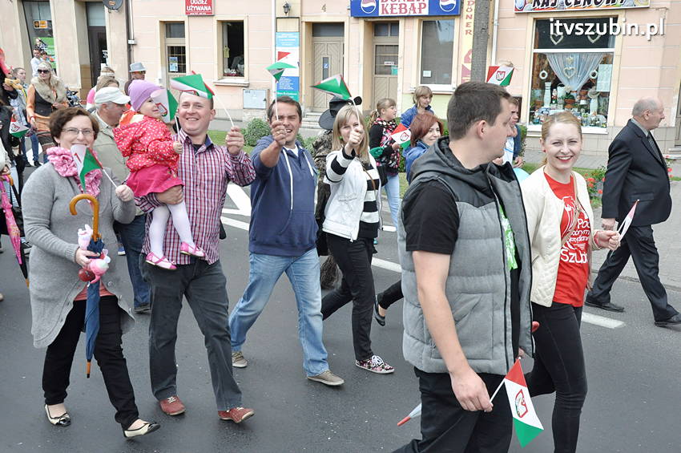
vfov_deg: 35.4
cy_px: 226
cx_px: 340
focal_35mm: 38
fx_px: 709
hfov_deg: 51.3
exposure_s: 1/640
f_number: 10
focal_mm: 25
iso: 1250
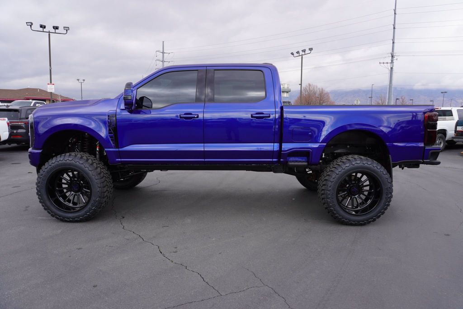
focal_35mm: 24
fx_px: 309
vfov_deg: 53.2
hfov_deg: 73.7
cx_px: 232
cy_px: 154
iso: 100
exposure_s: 1/160
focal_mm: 16
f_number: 6.3
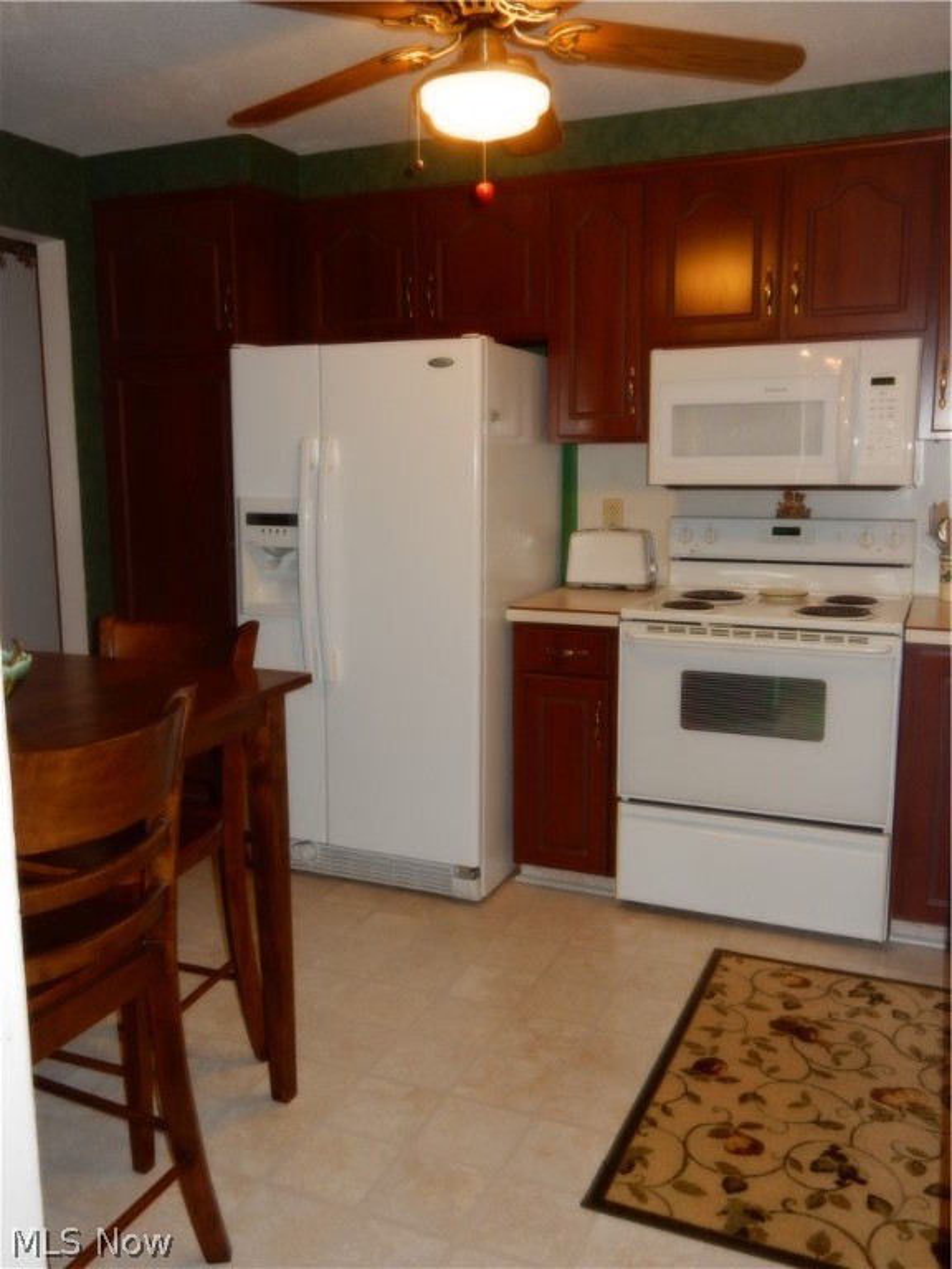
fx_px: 1100
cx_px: 476
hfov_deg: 46.8
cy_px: 634
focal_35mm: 30
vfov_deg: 60.0
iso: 200
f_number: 4
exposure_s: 1/30
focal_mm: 5.4
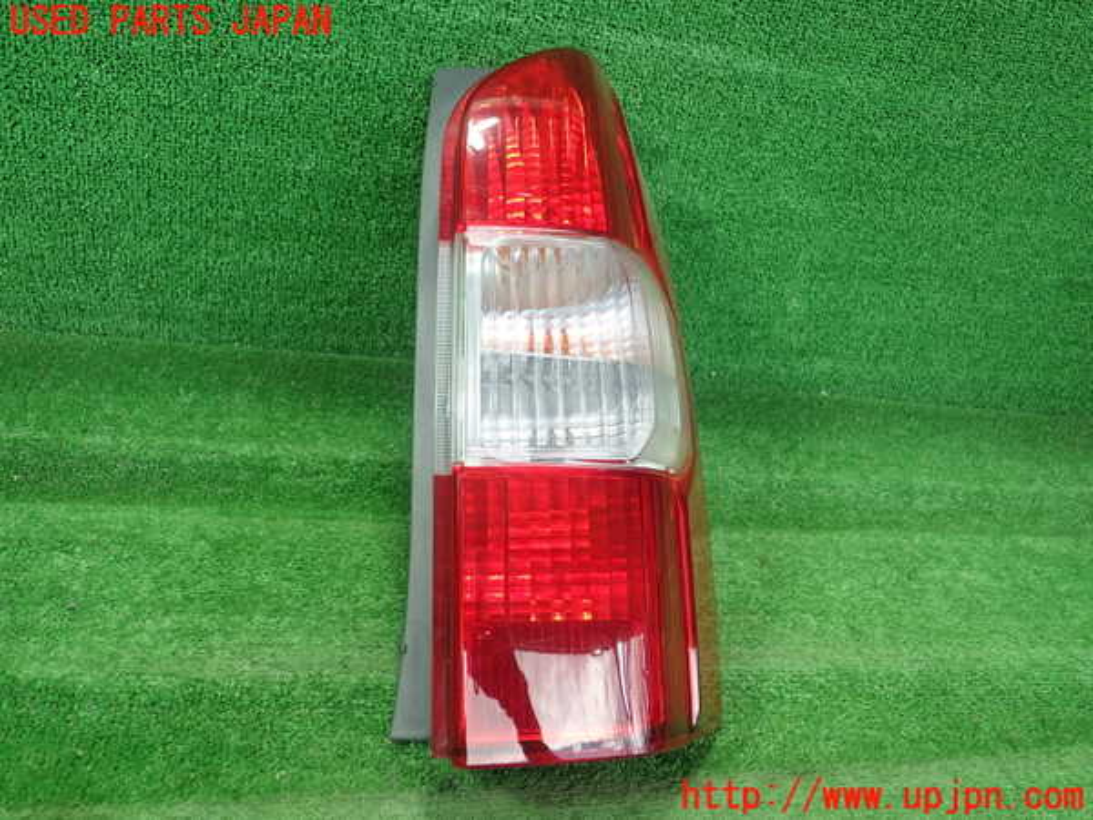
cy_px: 410
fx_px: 947
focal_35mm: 30
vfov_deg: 46.8
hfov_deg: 60.0
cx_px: 546
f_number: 2.3
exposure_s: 1/125
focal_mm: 5.5
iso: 320
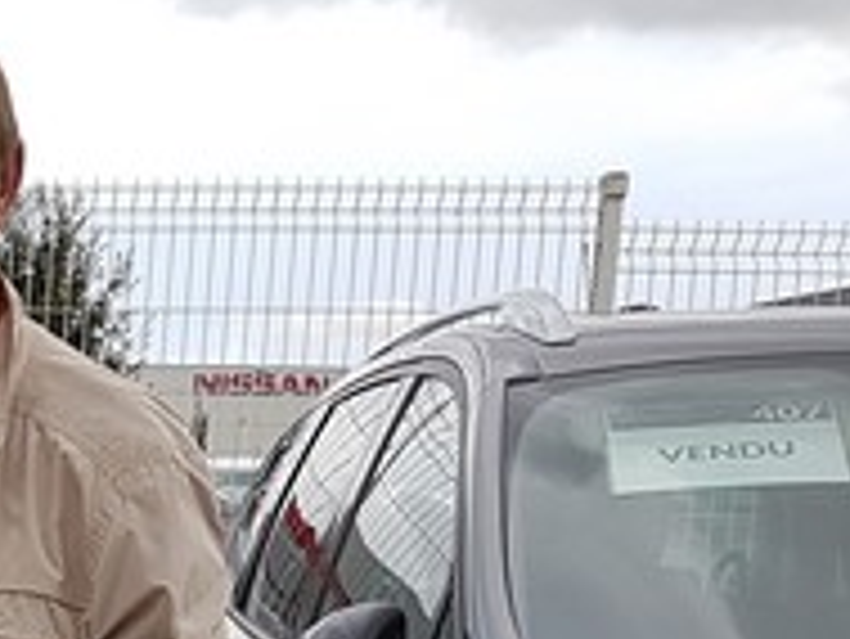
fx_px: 2703
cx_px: -616
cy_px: 1030
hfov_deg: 15.6
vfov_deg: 12.6
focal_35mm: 110
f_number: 1.7
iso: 40
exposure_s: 1/1002
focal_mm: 4.2
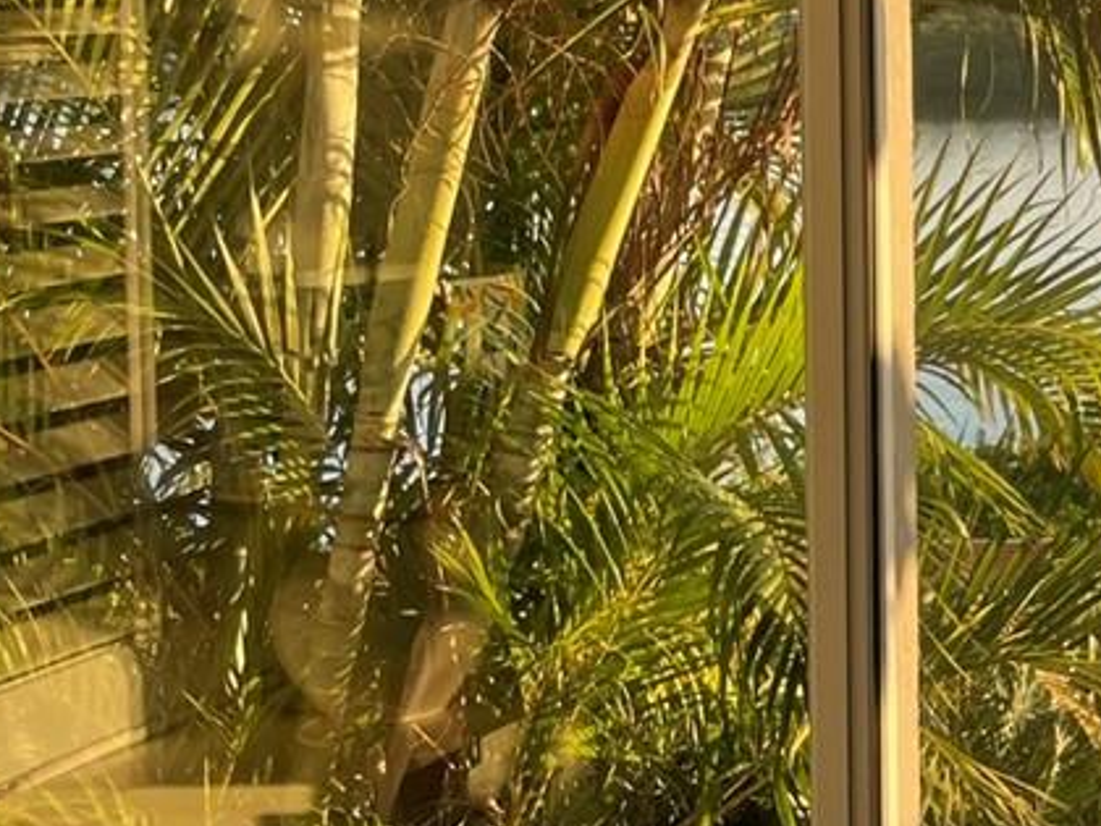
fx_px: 3149
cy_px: 34
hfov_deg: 17.0
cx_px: 1853
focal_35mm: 99
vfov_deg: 14.7
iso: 32
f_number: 1.6
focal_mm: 4.2
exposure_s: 1/435
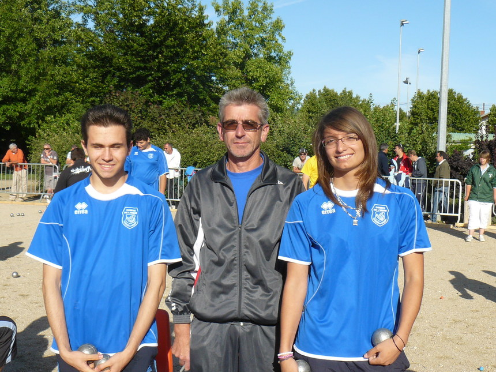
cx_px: 248
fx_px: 745
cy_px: 186
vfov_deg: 28.0
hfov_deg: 36.8
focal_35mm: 52
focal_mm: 7.1
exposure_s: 1/400
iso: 100
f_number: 5.6
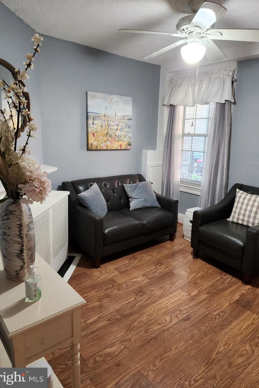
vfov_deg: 73.7
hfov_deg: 53.2
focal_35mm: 24
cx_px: 130
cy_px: 194
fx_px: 259
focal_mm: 5.4
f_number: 1.8
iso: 1000
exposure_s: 1/120
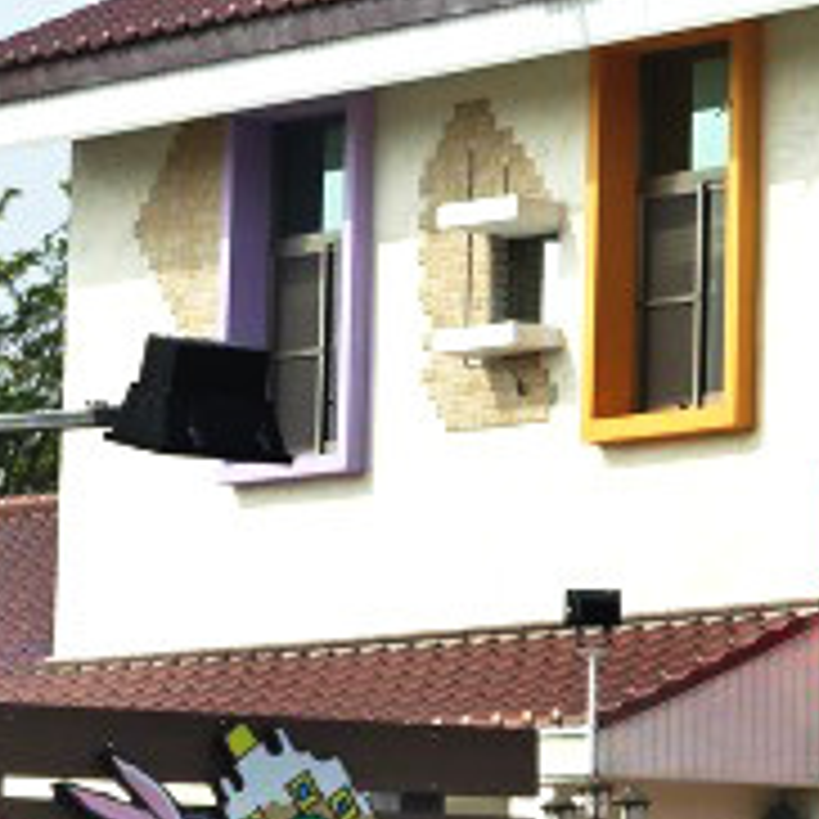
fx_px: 7174
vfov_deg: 6.5
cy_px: 160
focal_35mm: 268
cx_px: 806
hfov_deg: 6.5
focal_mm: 20.63
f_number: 3.5
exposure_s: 1/200
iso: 125
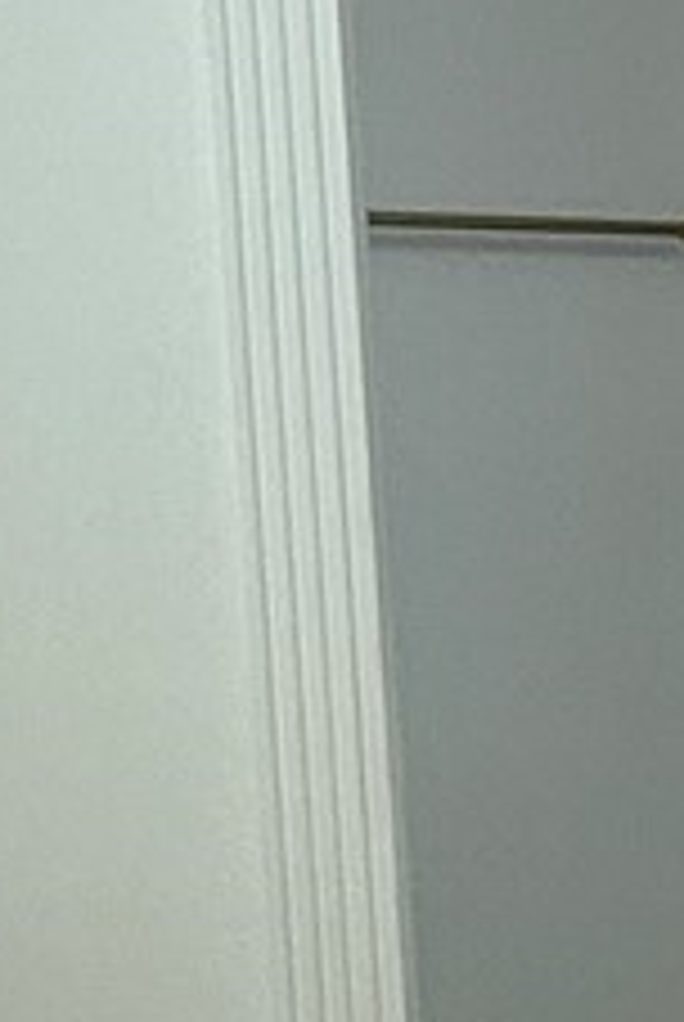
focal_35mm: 123
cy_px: 707
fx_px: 3495
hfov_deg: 6.6
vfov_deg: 16.6
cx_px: 3249
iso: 100
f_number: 2.2
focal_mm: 2.22
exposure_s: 1/120
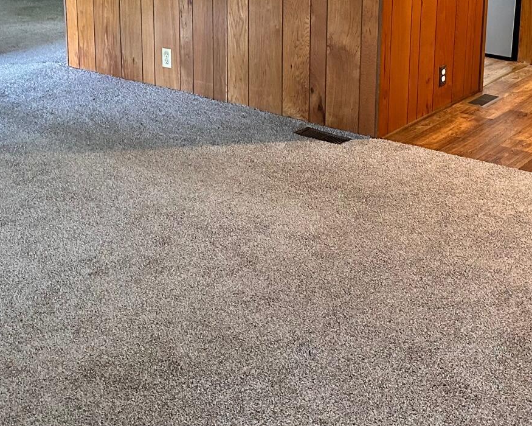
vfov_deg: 26.9
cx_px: 328
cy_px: 28
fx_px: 850
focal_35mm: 54
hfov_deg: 34.6
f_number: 1.78
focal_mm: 6.86
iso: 500
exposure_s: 1/60
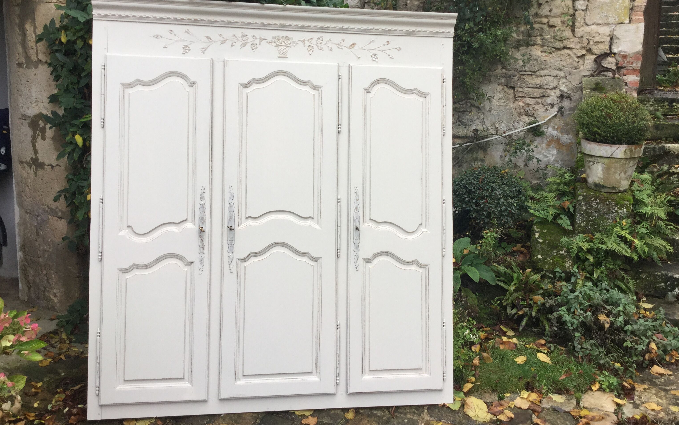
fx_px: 648
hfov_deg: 55.3
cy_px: 178
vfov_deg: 36.2
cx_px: 345
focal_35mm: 35
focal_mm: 3.3
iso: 40
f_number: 2.4
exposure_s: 1/100
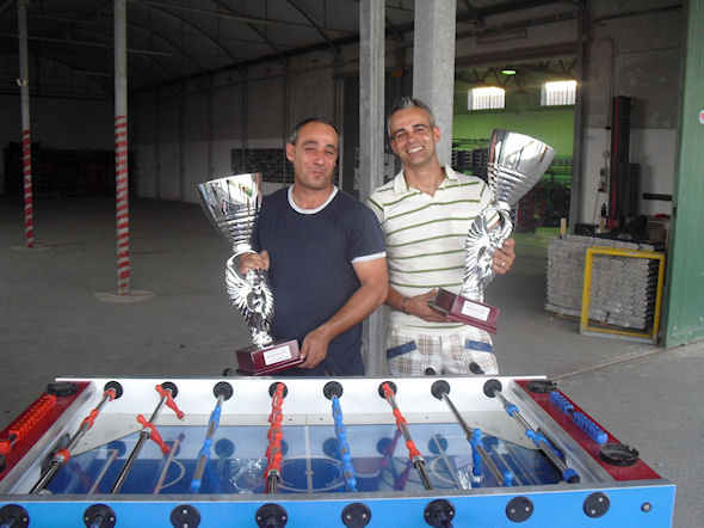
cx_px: 352
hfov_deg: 51.4
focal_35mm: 36
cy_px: 264
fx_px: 732
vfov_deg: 39.6
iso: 200
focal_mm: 6.3
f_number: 3.1
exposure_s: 1/30
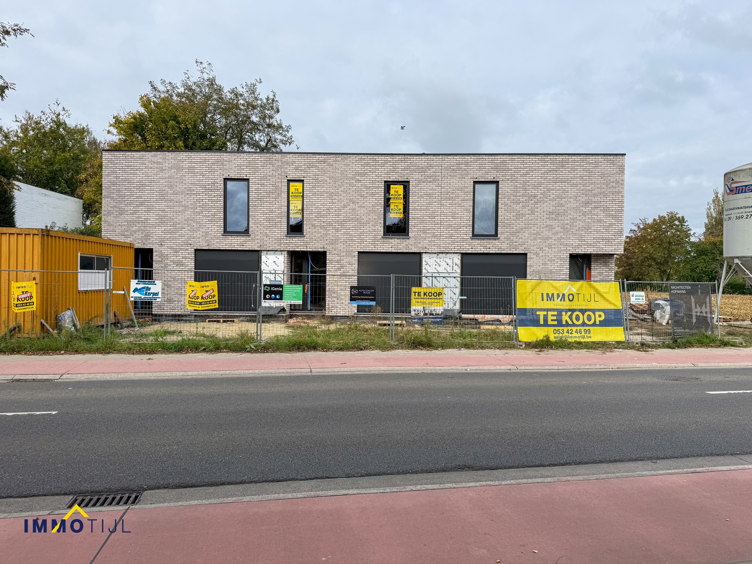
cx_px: 376
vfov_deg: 56.8
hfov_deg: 71.6
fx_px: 521
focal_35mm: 24
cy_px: 282
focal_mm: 6.76
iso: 80
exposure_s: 1/3600
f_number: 1.8
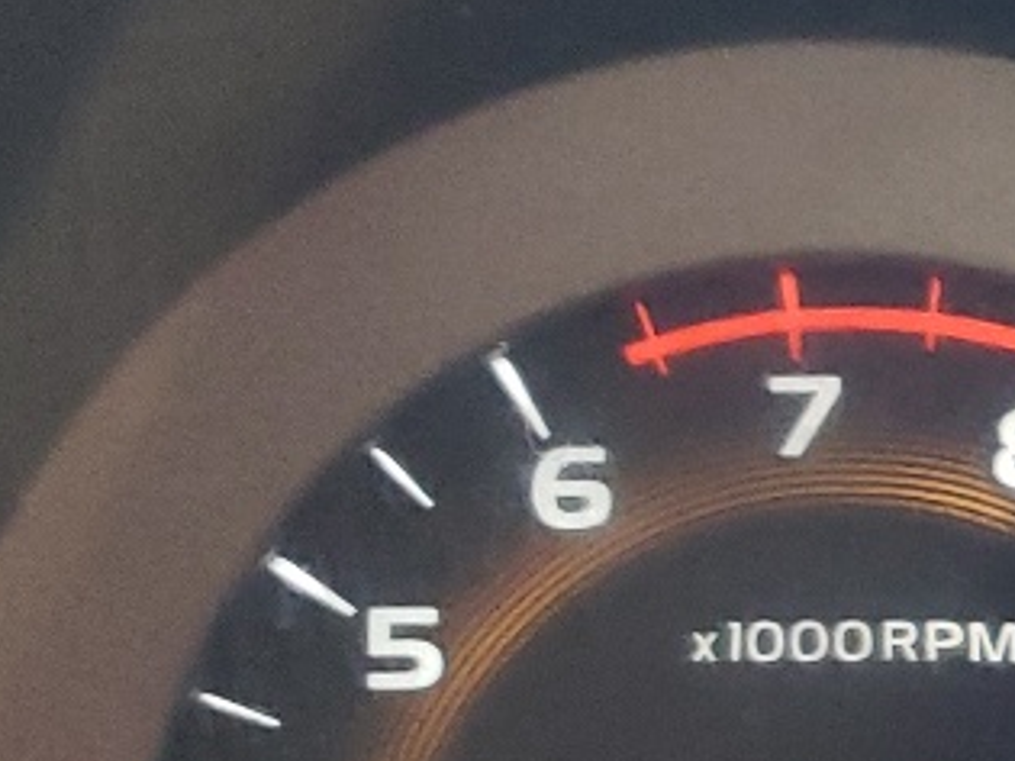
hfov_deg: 13.1
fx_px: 3869
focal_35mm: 132
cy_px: 835
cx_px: 1988
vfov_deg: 11.1
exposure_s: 1/30
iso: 275
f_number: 1.5
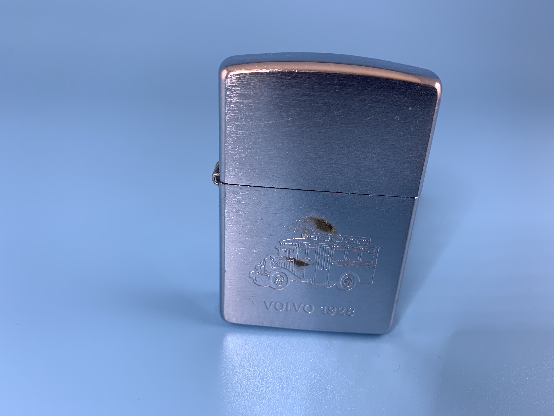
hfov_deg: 67.3
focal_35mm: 26
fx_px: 416
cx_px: 277
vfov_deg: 53.1
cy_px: 208
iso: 32
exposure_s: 1/100
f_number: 1.8
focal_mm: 4.25
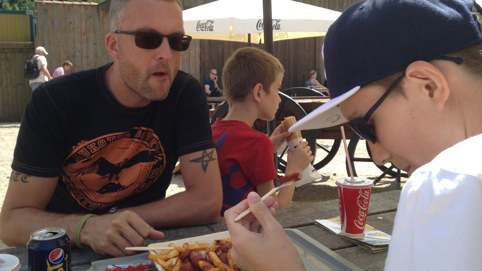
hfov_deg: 51.6
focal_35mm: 39
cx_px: 237
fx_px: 498
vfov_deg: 30.4
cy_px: 132
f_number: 2.4
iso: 50
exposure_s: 1/600
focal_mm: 4.28
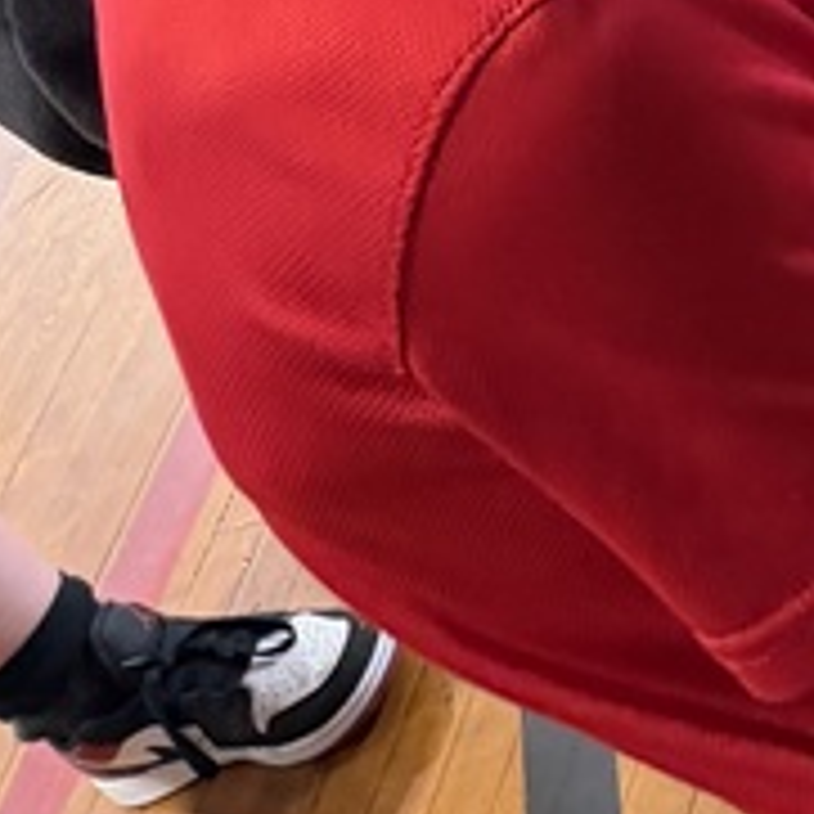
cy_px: -976
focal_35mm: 120
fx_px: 3193
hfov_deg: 12.8
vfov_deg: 12.3
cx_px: 1610
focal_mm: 6.76
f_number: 1.78
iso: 200
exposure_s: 1/60
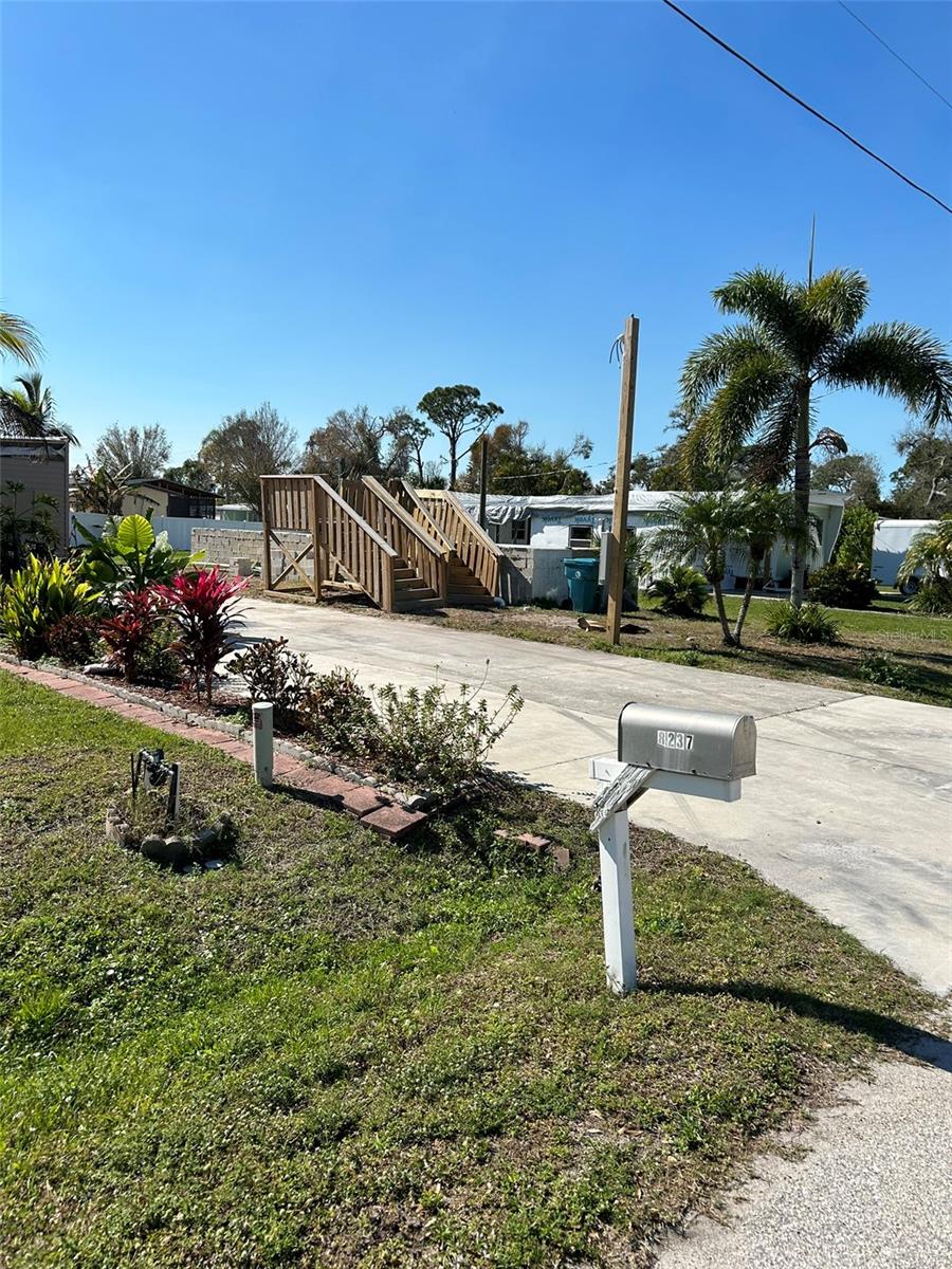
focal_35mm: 26
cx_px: 476
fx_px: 953
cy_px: 634
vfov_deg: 67.3
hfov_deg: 53.1
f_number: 1.5
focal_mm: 5.7
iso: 50
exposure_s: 1/5076
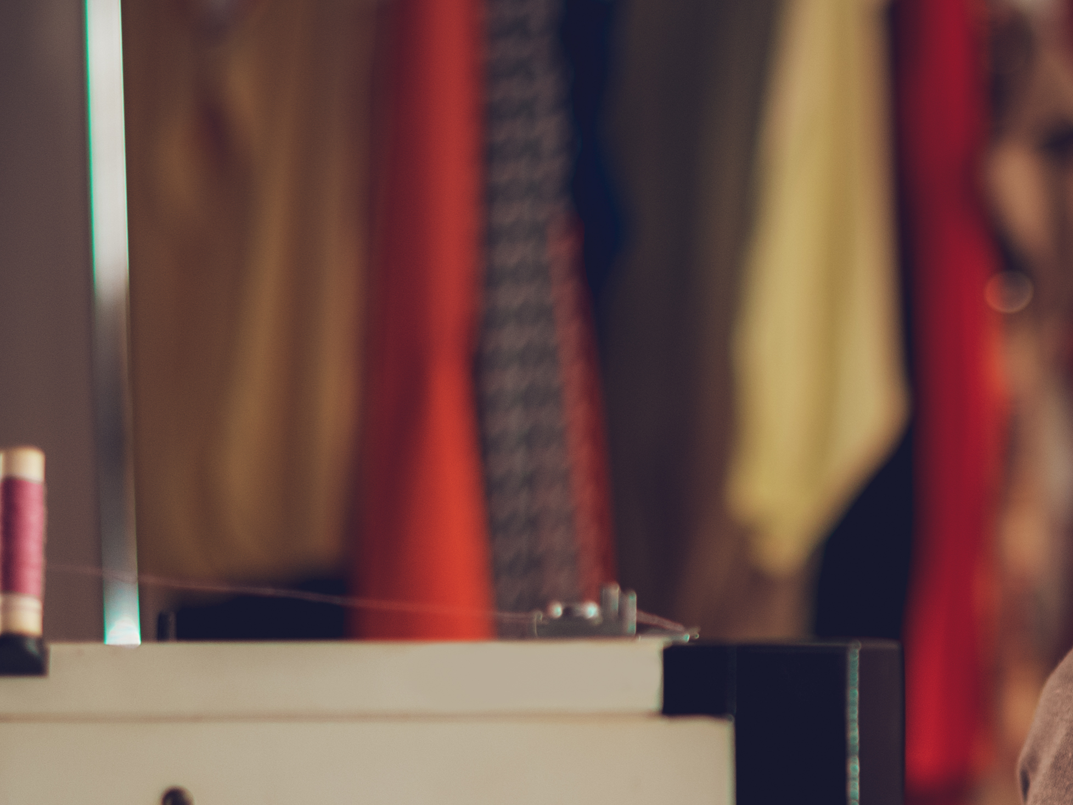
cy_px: 729
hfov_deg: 13.1
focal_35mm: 148
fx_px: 4587
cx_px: 1133
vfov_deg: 10.0
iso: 200
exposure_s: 1/60
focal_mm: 50
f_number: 1.8
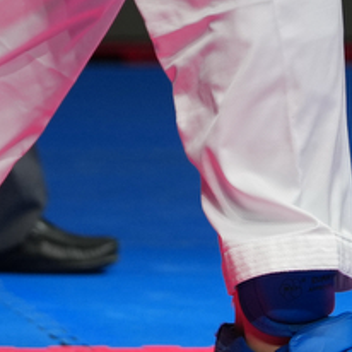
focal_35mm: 1318
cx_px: 595
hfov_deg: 1.3
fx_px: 15163
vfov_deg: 1.3
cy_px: -378
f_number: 2.8
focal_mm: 200
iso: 500
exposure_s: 1/1000
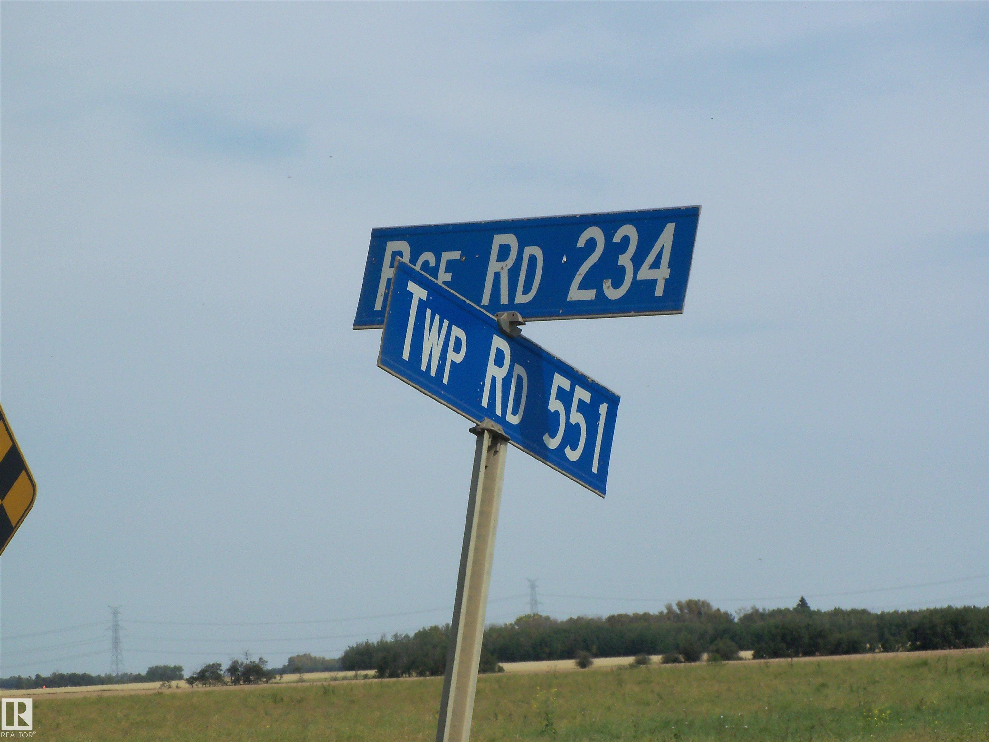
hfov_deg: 14.9
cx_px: 494
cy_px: 371
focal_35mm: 132
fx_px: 3771
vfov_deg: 11.2
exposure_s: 1/320
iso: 80
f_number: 7.6
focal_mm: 23.5
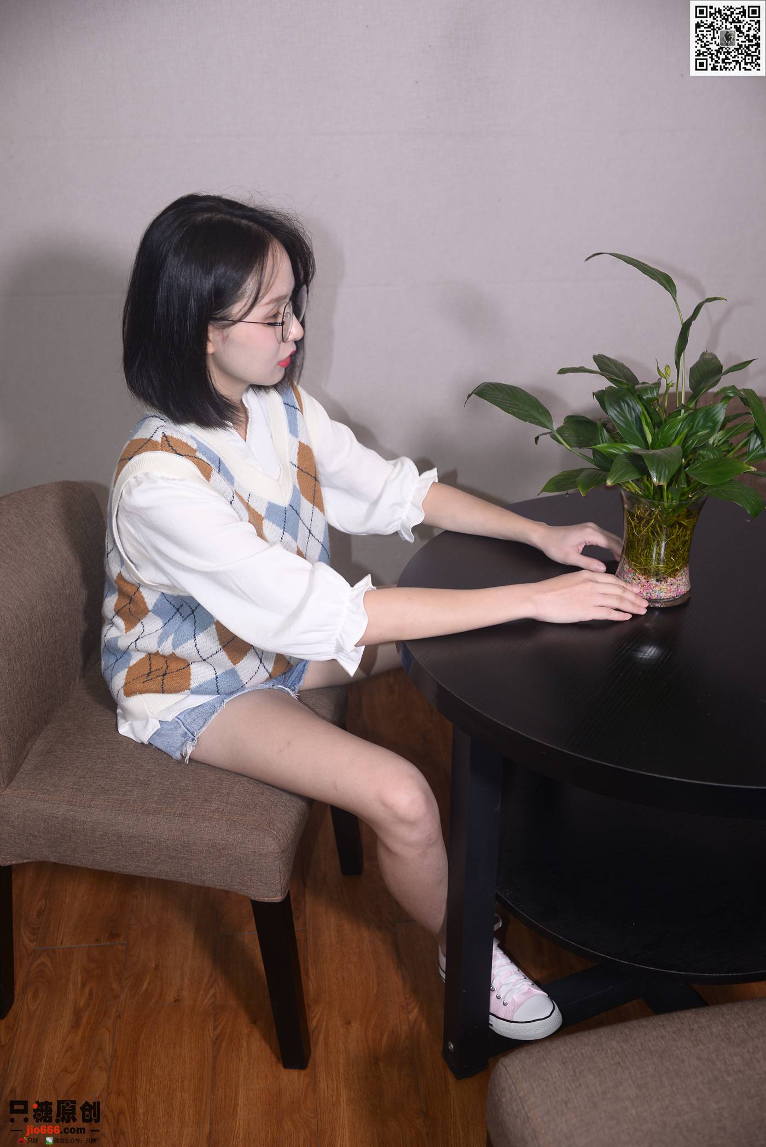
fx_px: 1116
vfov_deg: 54.4
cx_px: 383
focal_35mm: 35
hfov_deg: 37.9
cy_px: 574
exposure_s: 1/80
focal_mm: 35
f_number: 5
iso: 400
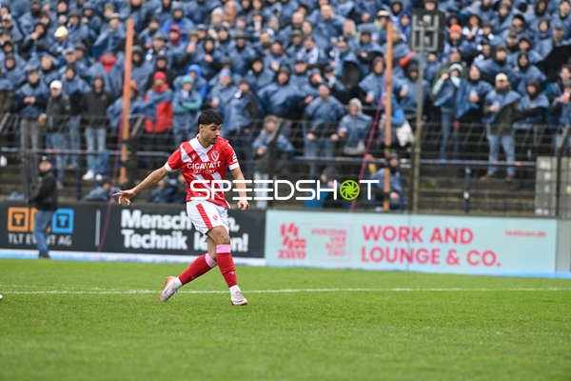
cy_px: 190
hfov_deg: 6.9
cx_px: 286
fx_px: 4758
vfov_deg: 4.6
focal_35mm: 300
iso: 2800
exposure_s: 1/2000
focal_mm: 300
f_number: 4.5
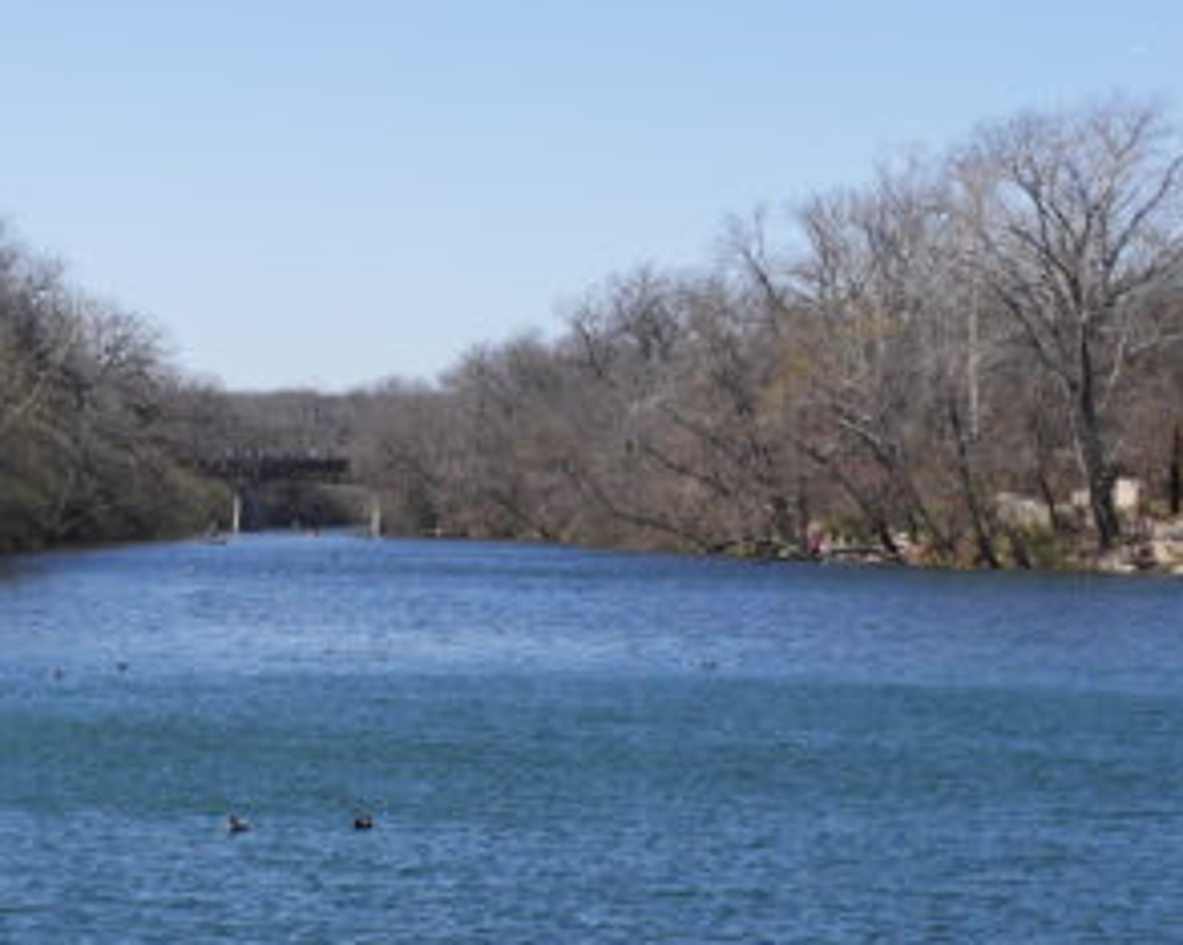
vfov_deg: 12.0
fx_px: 4479
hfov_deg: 14.9
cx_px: 194
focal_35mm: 128
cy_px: 408
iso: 200
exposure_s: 1/1000
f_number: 5
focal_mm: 25
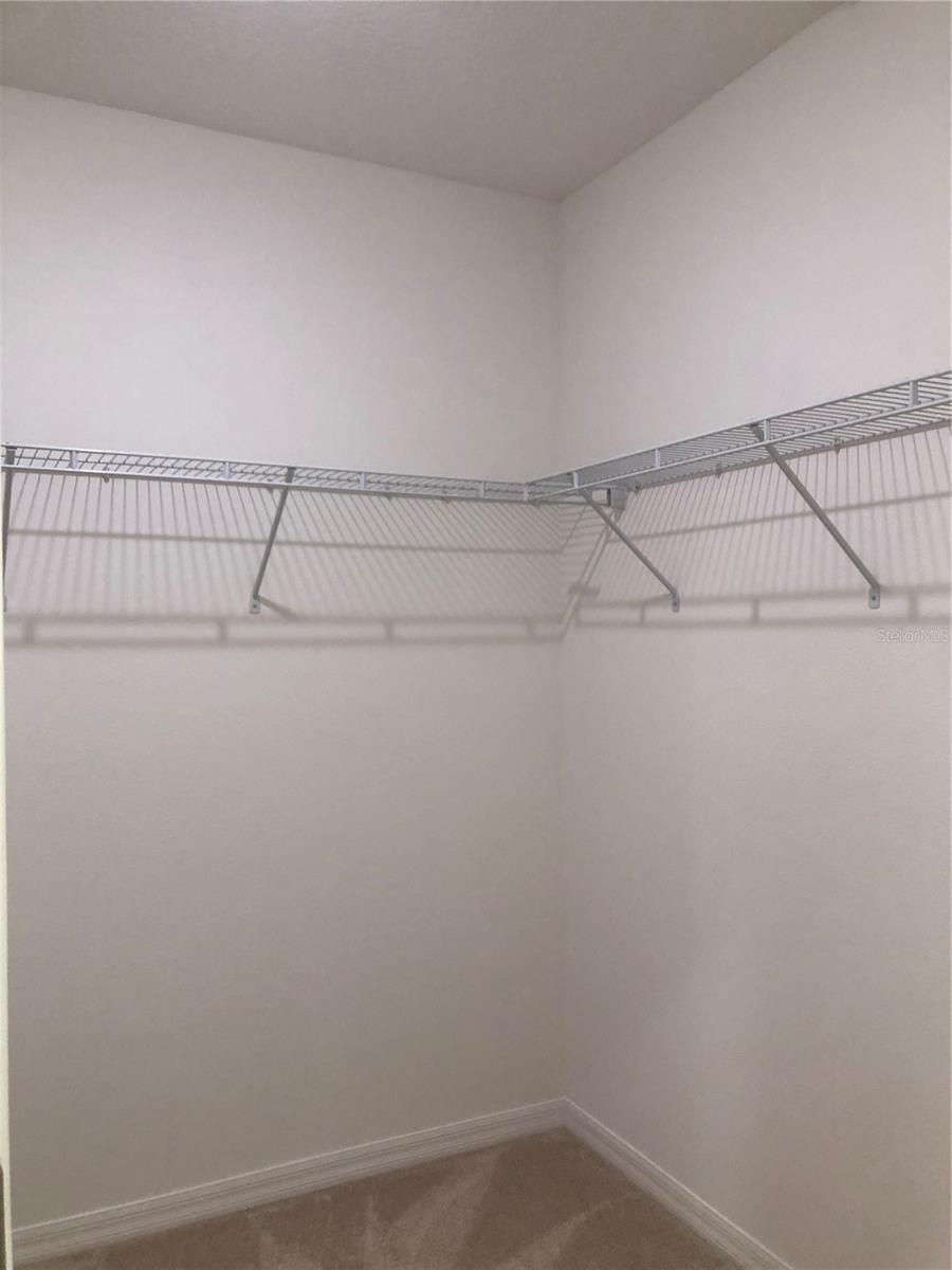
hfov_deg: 49.7
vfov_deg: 63.4
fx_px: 1027
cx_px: 476
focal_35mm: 28
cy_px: 635
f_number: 1.8
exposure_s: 1/30
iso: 32
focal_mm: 3.99
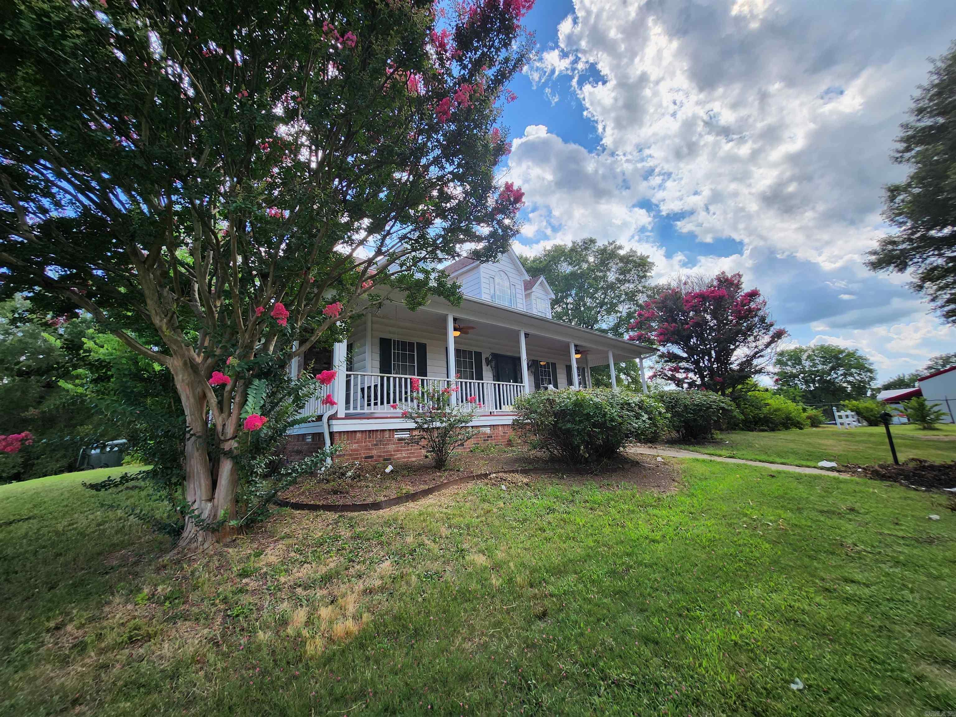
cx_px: 478
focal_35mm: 13
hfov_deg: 106.2
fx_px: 359
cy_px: 358
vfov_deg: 89.9
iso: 32
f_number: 2.2
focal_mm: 1.74
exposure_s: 1/435
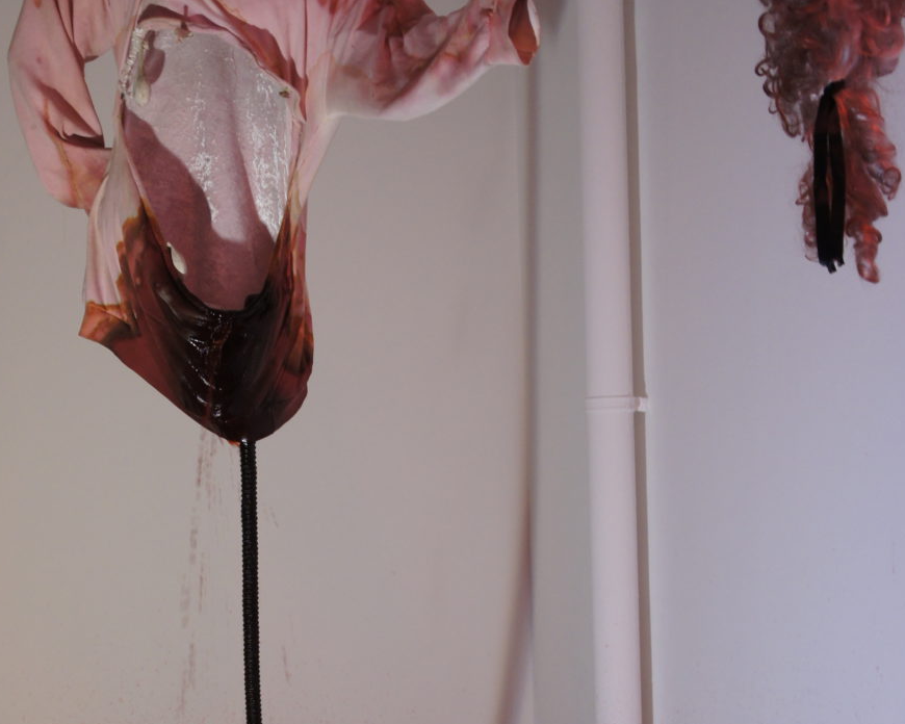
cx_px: 384
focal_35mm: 68
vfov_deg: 22.3
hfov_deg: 27.9
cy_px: 565
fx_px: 1819
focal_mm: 25
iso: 500
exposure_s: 1/40
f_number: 4
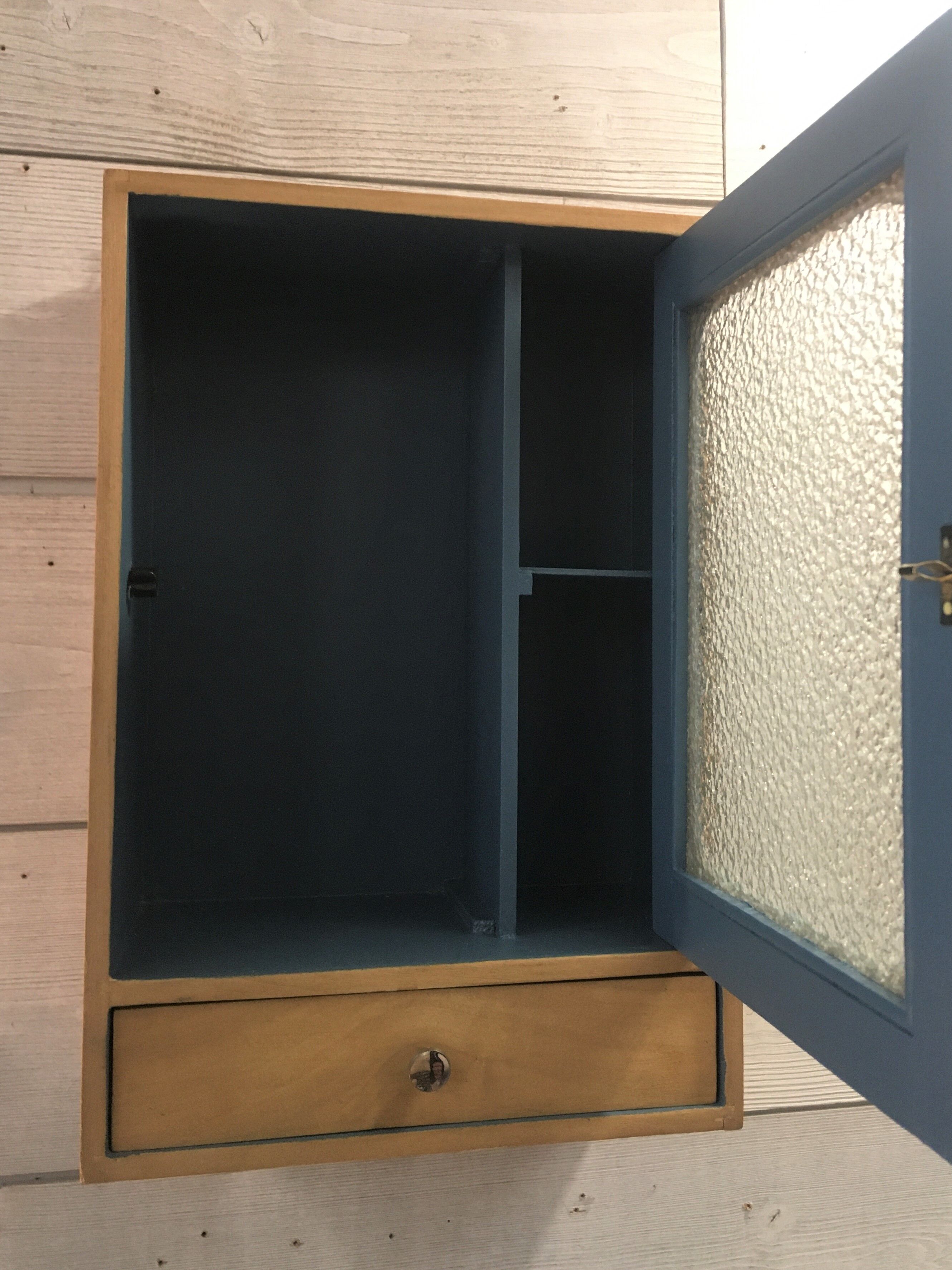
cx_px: 501
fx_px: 1210
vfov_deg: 55.3
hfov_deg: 42.9
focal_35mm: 33
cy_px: 619
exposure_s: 1/33
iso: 160
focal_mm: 4.15
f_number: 2.2
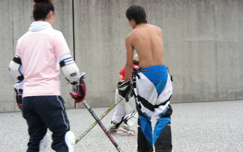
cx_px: 121
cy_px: 92
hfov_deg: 17.2
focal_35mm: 121
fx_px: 801
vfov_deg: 10.8
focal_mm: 18.9
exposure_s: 1/178
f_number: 4
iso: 50
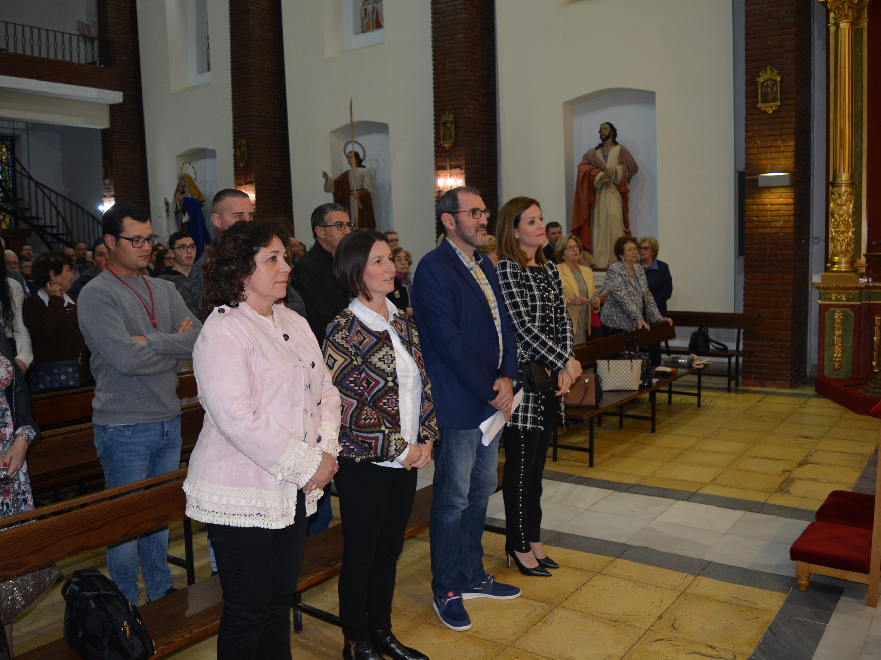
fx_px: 763
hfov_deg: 60.0
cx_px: 441
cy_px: 325
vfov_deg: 46.8
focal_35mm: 30
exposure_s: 1/60
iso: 560
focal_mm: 18
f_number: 3.5
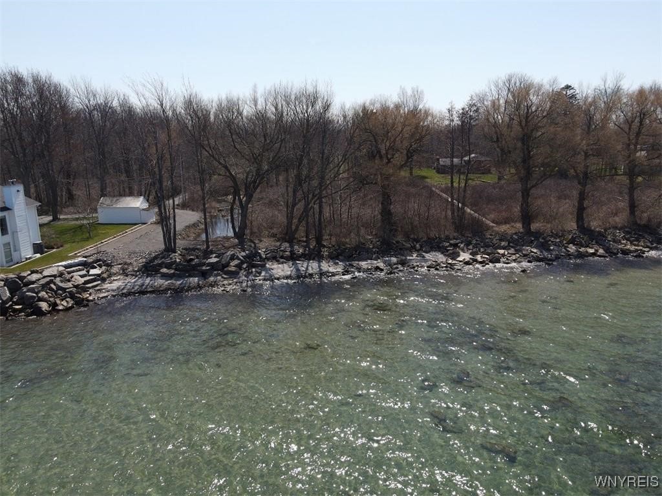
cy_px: 248
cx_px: 331
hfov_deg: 71.6
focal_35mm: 24
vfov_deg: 56.8
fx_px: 459
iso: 100
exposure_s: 1/640
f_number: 2.8
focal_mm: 4.5
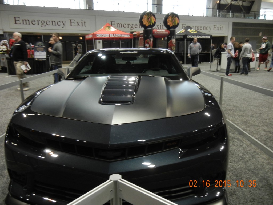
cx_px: 136
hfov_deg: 60.0
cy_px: 102
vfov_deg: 46.8
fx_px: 237
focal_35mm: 30
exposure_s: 1/31.3
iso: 400
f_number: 3.5
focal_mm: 5.4
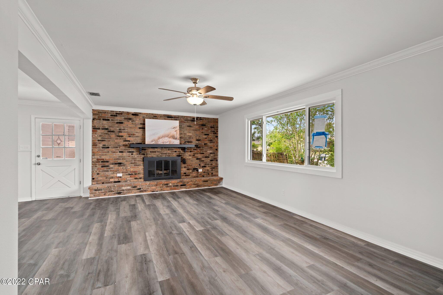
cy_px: 148
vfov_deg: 73.7
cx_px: 222
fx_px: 197
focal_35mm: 16
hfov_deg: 96.7
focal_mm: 16
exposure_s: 1/2.5
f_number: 8
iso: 400
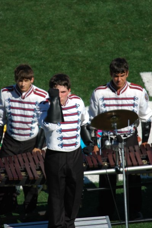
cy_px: 114
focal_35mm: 600
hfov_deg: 2.3
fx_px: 3806
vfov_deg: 3.4
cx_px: 76
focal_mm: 400
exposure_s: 1/1250
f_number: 5.6
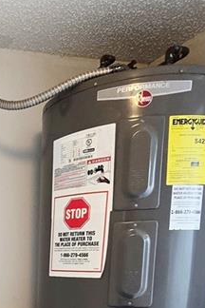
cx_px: -88
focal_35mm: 50
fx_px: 427
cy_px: 352
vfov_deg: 33.6
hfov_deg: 22.8
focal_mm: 2.2
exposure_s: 1/60.2
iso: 100
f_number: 2.2
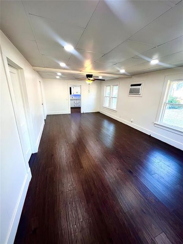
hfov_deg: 89.9
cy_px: 122
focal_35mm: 13
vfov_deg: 106.2
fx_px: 92
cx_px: 92
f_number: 1.8
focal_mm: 1.57
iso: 125
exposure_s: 1/120
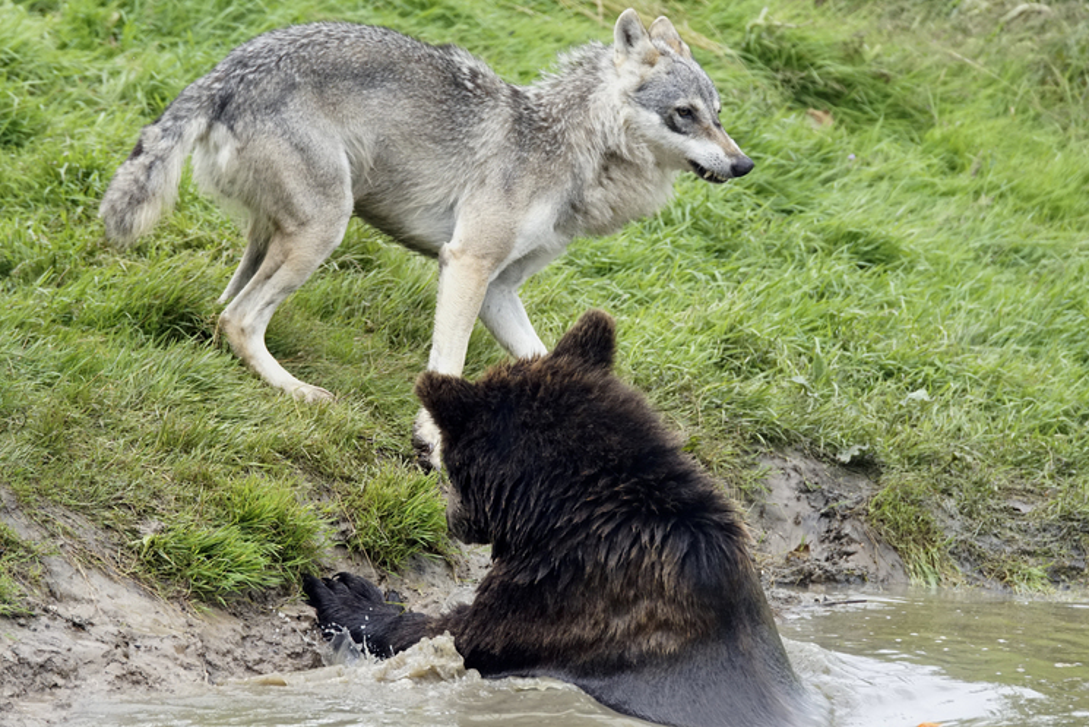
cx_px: 516
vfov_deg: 4.3
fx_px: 9742
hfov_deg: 6.4
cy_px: 342
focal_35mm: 322
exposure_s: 1/2000
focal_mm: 200
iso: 1250
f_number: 4.5
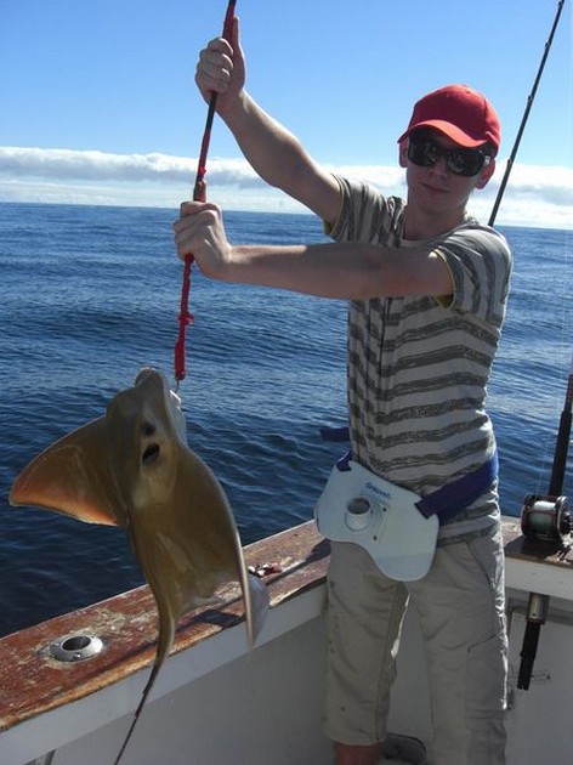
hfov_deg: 37.7
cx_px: 286
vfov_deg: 49.0
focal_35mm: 38
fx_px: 839
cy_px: 382
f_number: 8
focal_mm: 7.9
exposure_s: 1/250
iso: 80
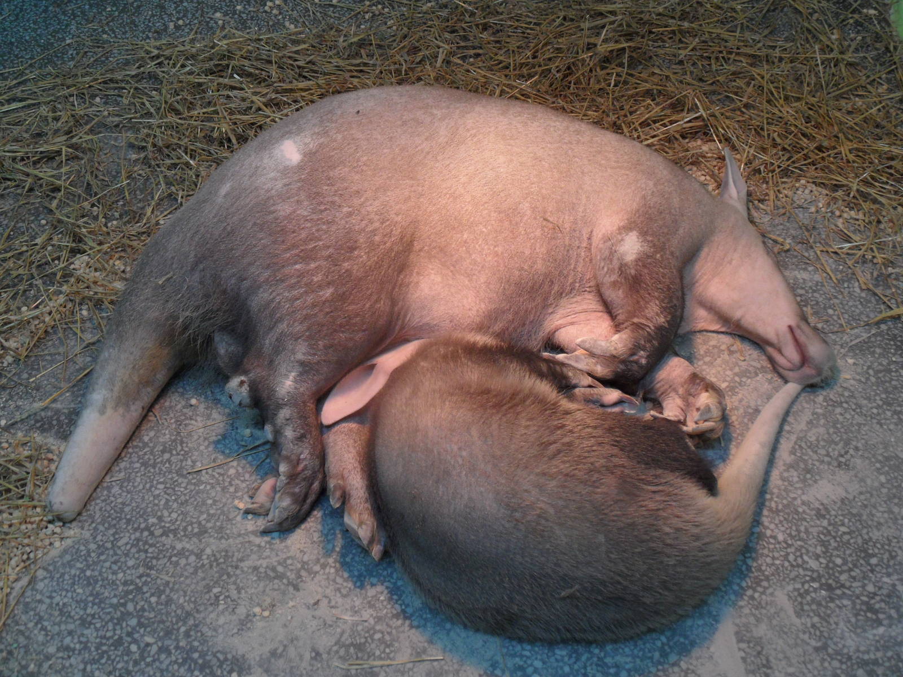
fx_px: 1304
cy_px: 338
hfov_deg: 38.2
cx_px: 452
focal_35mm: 50
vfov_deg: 29.1
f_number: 3.8
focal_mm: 8.2
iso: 200
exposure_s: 1/10
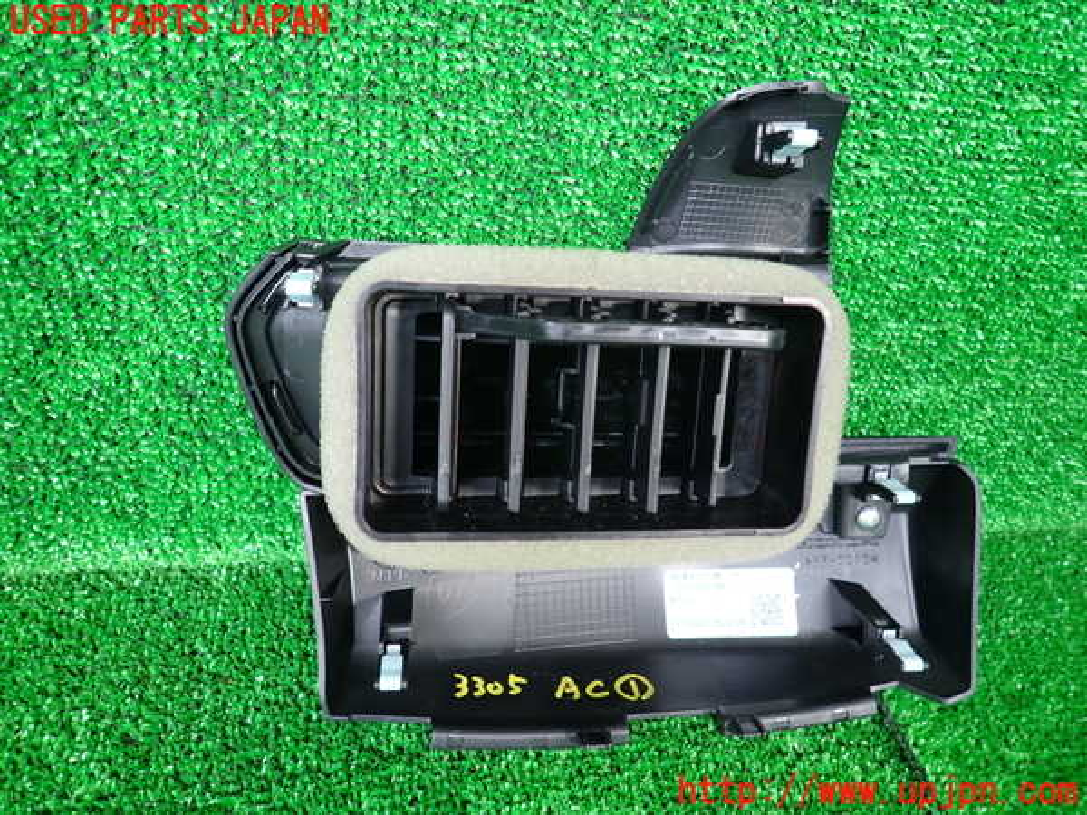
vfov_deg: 54.9
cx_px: 544
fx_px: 785
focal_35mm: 25
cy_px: 408
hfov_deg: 69.4
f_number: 2
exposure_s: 1/60
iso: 200
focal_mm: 4.5
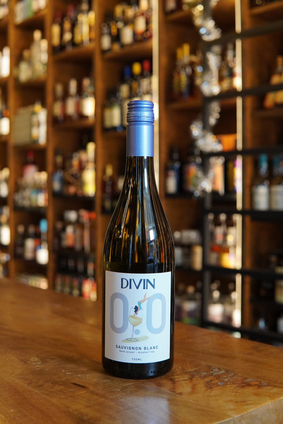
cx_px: 142
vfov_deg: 43.6
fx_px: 531
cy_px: 212
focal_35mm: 45
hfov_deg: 29.9
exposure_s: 1/160
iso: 1600
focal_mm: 30
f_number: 3.5
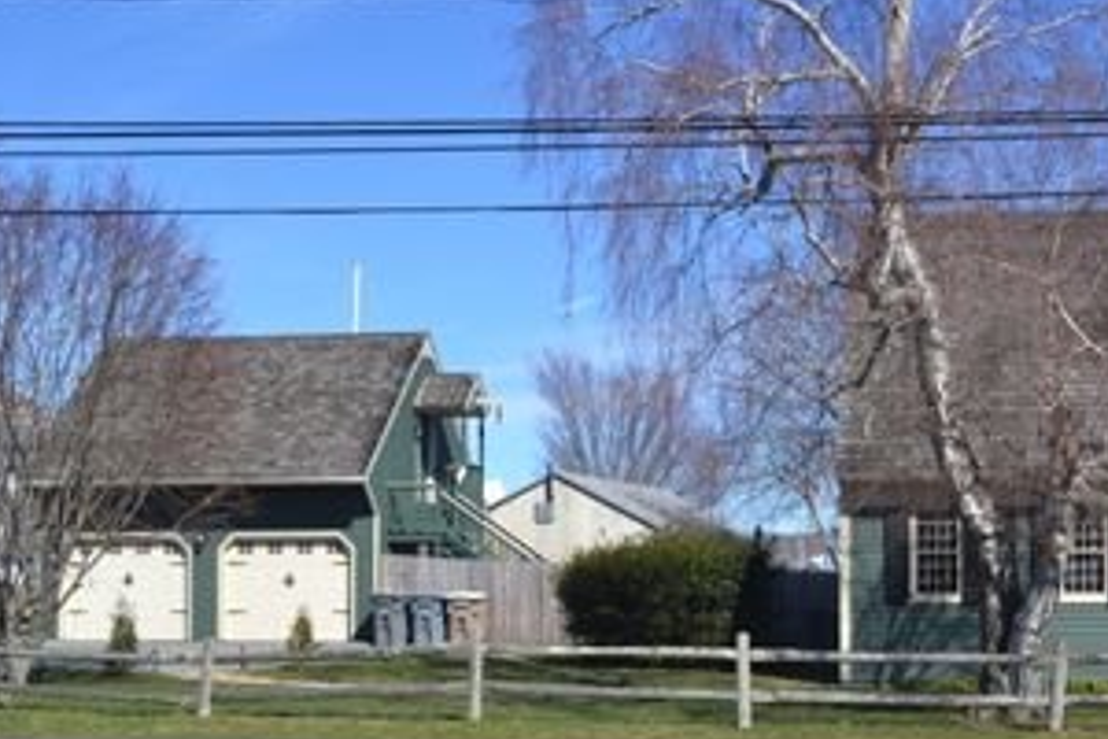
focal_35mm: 55
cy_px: 519
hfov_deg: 35.0
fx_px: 1693
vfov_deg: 24.4
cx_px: 897
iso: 100
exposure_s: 1/250
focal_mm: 22
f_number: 8
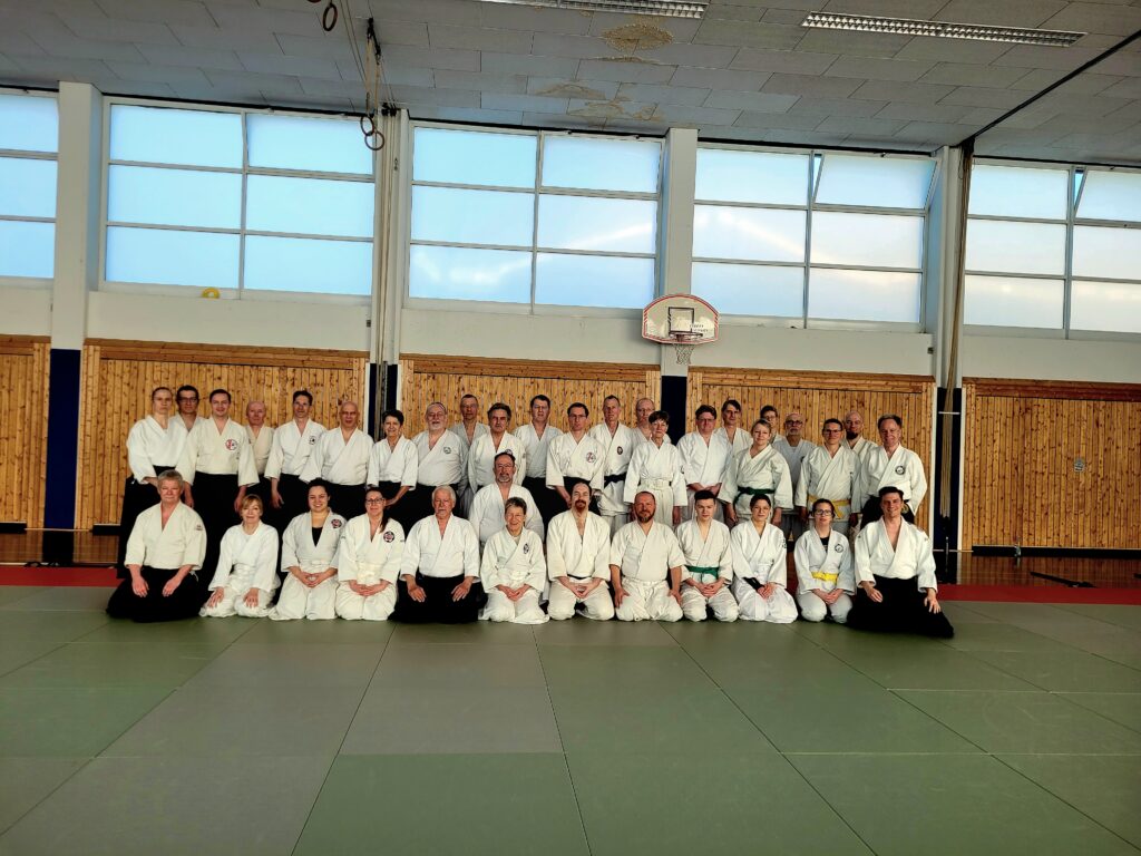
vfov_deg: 53.1
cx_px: 570
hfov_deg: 67.3
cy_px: 428
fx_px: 857
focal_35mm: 26
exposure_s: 1/370
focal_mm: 5.4
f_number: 1.8
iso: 40
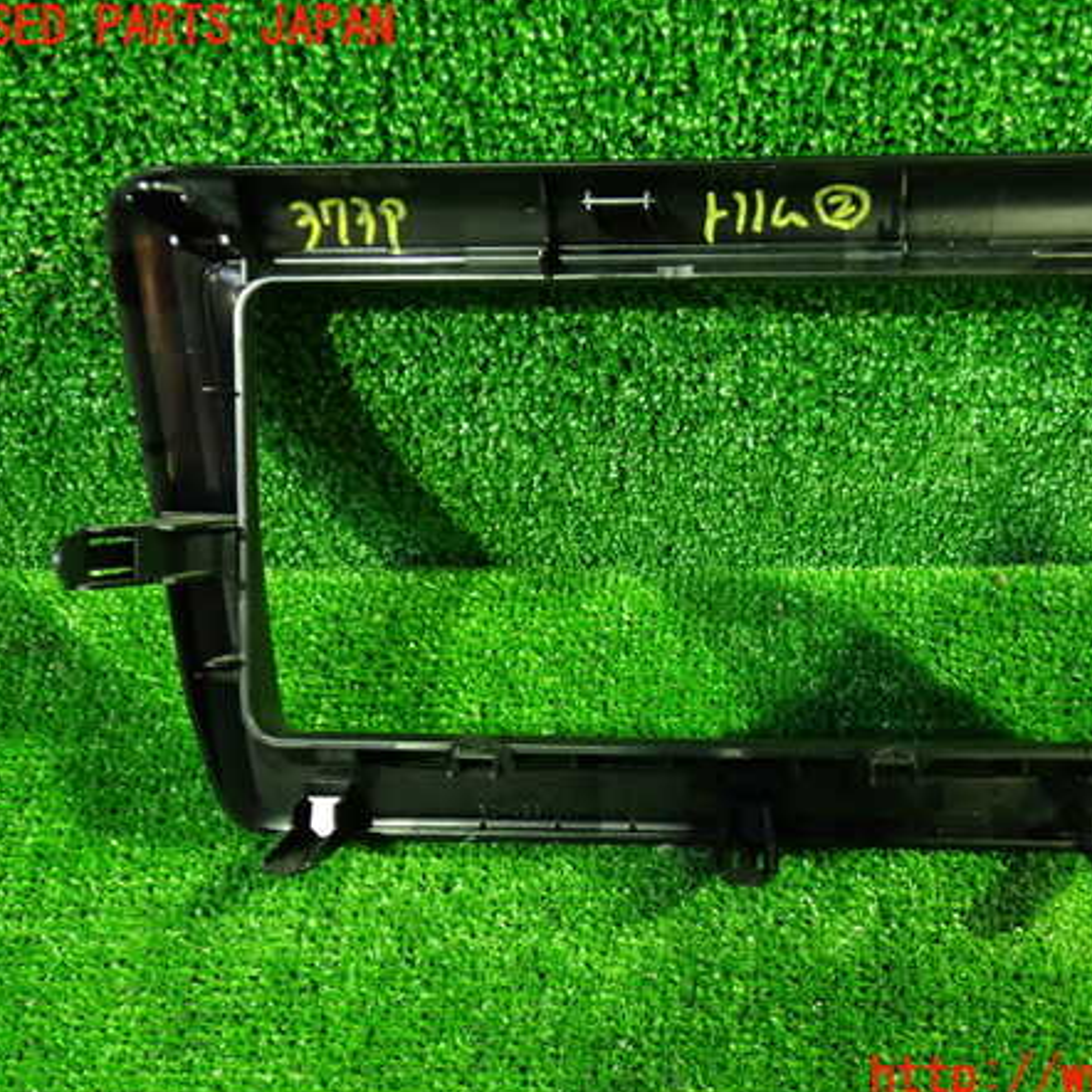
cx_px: 687
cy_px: 553
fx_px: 1285
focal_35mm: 36
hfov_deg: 45.6
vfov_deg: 46.0
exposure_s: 1/20
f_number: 2.3
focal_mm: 5.4
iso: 800
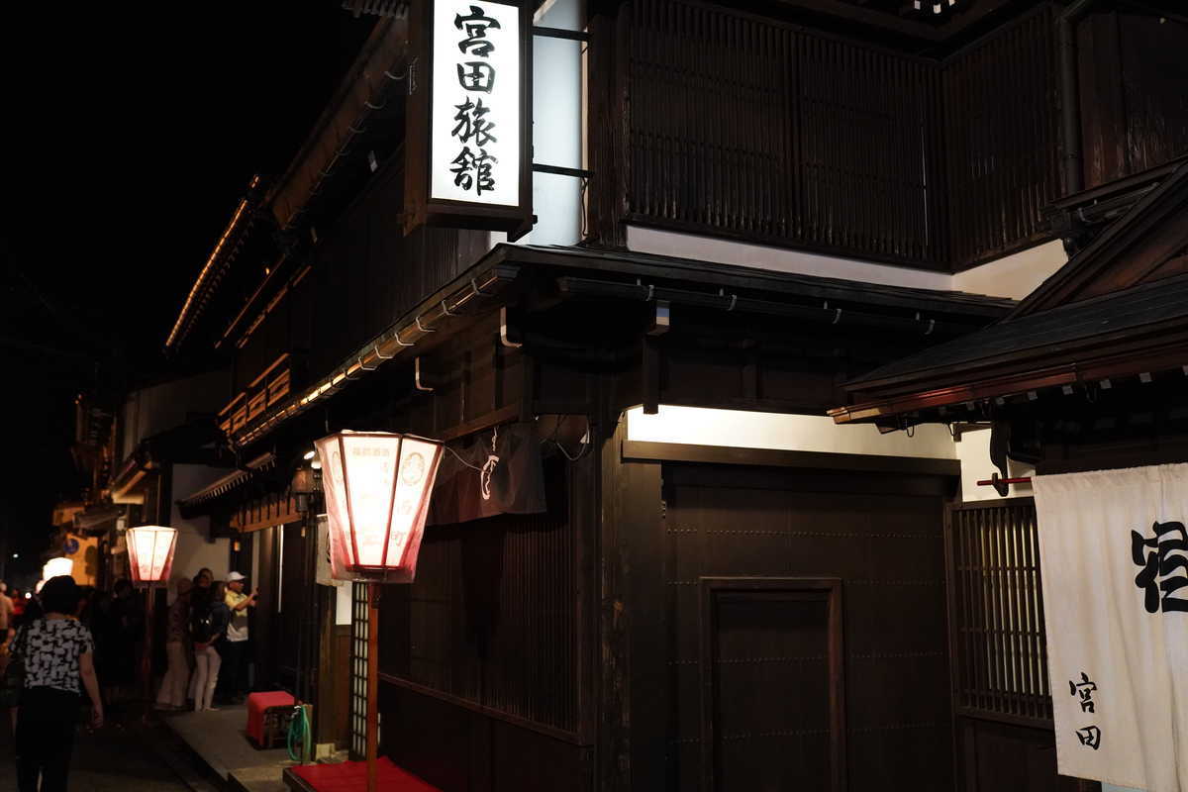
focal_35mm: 35
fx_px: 1155
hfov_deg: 54.4
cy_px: 396
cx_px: 594
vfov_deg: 37.9
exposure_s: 1/125
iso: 8000
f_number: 4
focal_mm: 35
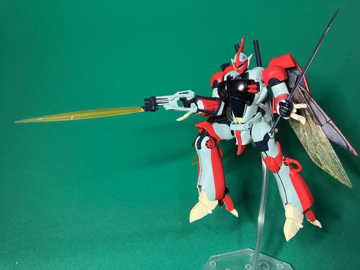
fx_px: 291
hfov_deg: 63.4
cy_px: 135
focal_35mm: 28
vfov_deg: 49.7
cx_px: 180
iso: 250
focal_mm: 3.99
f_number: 1.8
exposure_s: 1/58
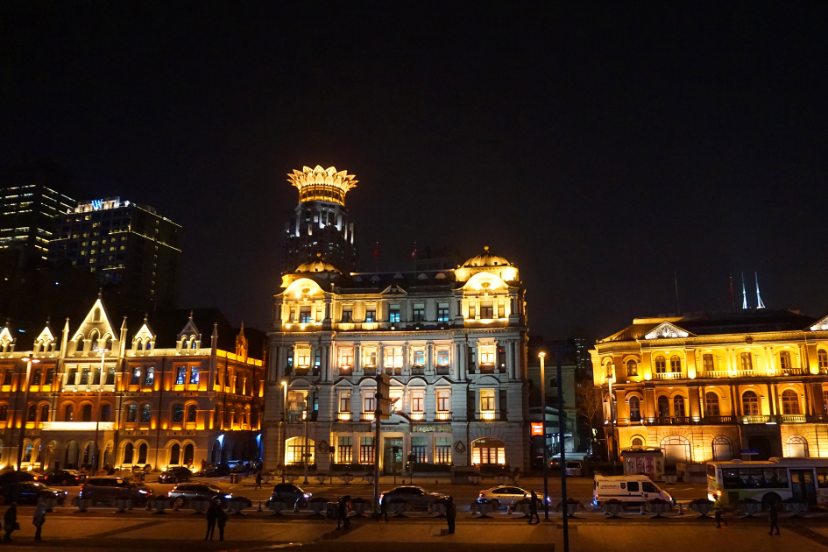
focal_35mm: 26
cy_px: 297
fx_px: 598
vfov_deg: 49.5
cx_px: 441
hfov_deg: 69.3
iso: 3200
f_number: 3.5
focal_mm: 16
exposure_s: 1/80
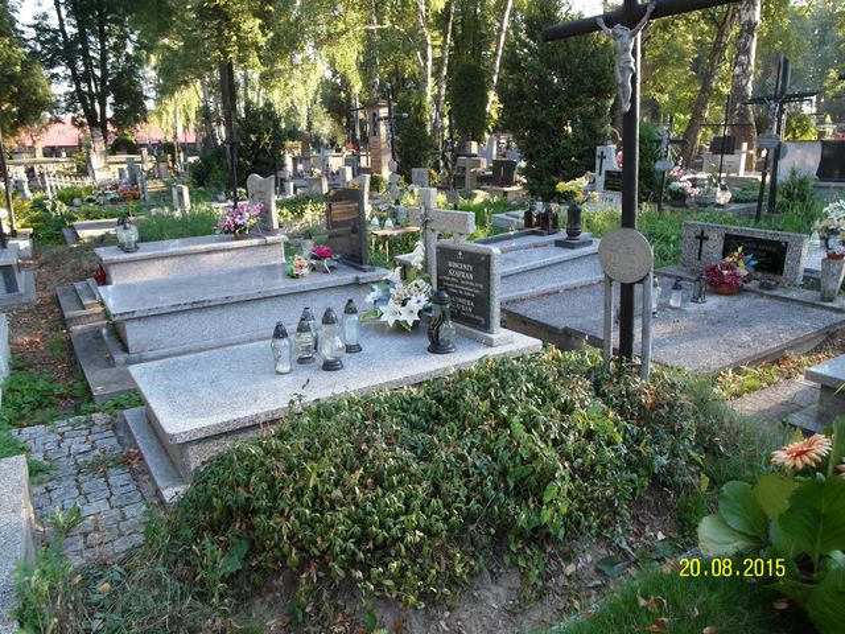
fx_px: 586
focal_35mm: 24
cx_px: 422
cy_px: 317
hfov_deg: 71.6
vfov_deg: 56.8
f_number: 3.4
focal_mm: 5.2
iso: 100
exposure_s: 1/45
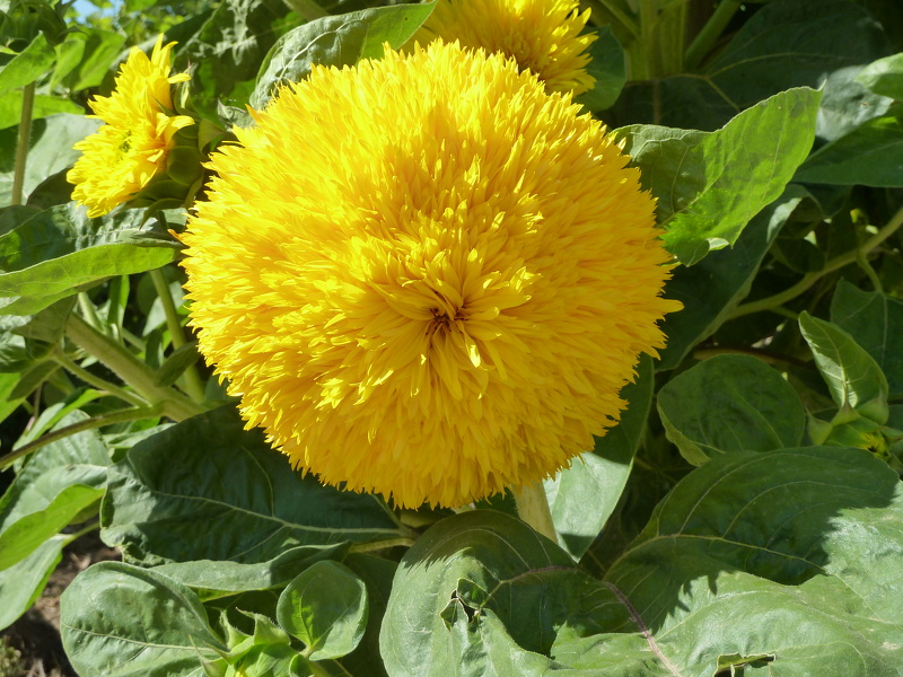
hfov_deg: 34.9
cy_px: 338
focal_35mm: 55
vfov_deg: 26.6
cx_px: 452
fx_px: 1435
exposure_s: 1/400
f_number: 3.9
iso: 125
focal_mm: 9.1
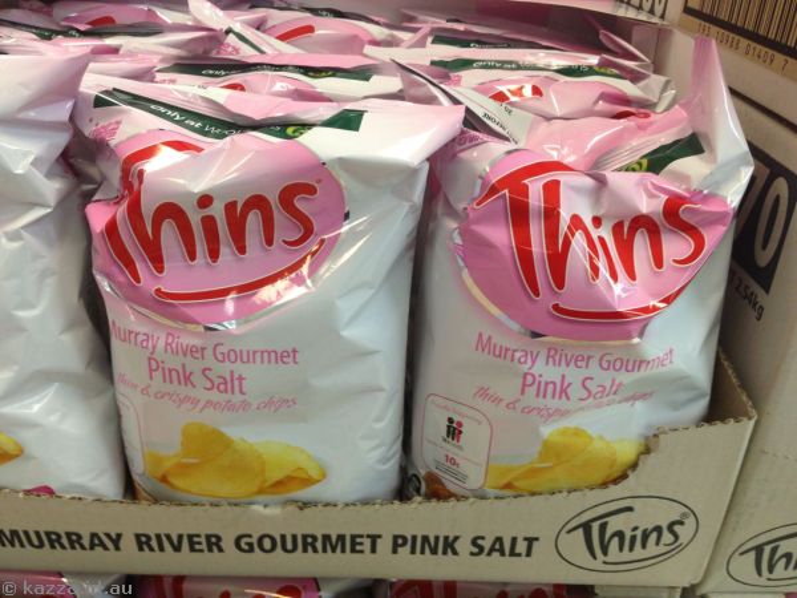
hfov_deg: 55.4
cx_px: 398
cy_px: 299
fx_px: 760
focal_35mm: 33
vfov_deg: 42.9
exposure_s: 1/20
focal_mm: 4.13
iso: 64
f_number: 2.4
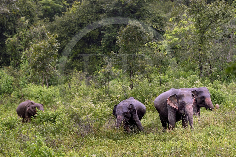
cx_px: 118
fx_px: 1311
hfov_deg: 10.3
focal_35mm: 200
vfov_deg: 6.9
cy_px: 78
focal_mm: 200
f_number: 4
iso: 400
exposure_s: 1/250
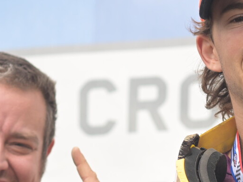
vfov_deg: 3.9
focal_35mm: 380
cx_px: 193
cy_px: 271
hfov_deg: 5.2
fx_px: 2668
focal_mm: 85
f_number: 4
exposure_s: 1/400
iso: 80
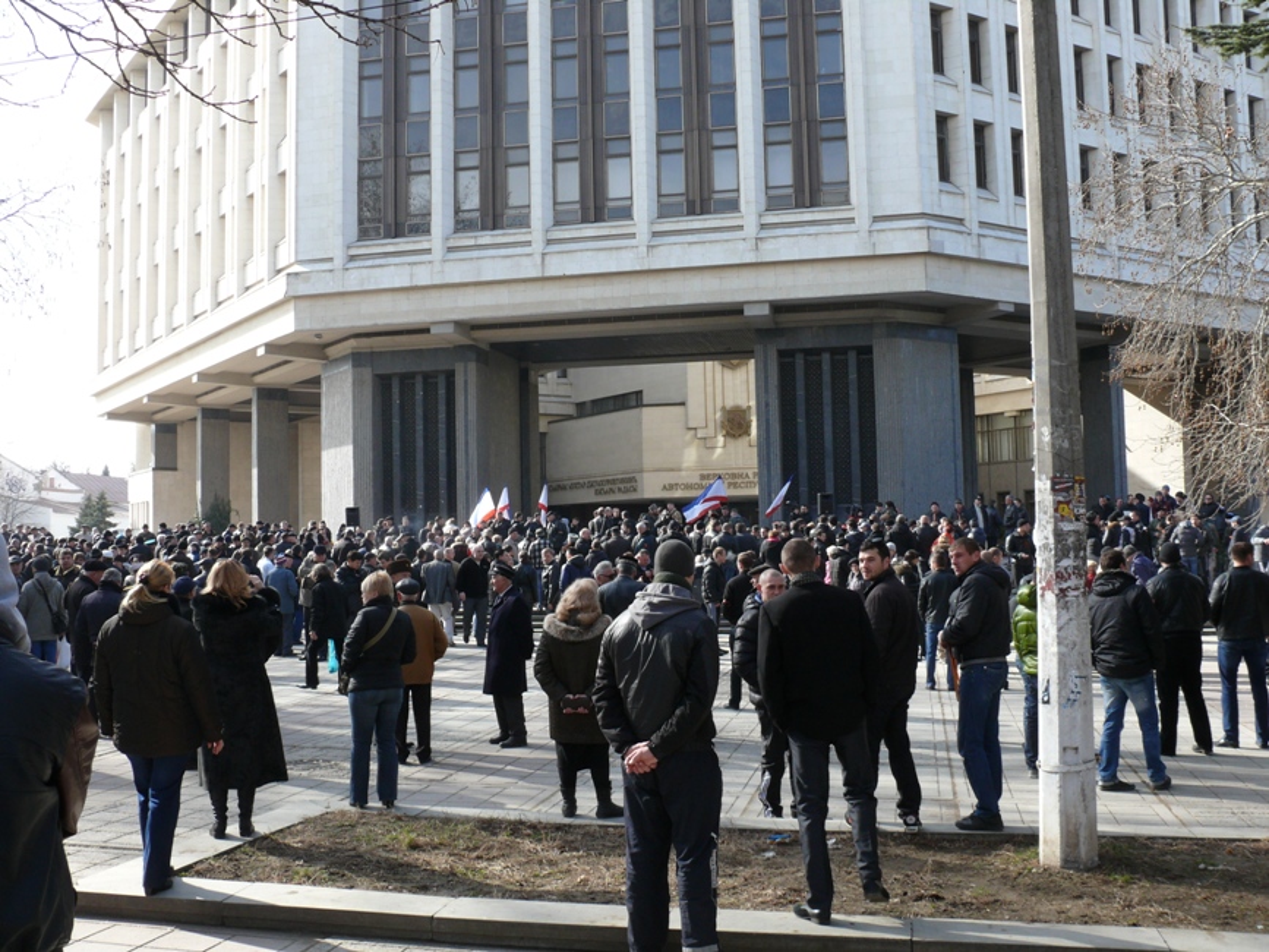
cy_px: 476
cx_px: 634
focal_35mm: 35
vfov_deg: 40.7
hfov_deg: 52.6
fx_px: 1283
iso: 100
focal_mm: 7.4
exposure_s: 1/250
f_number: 4.5
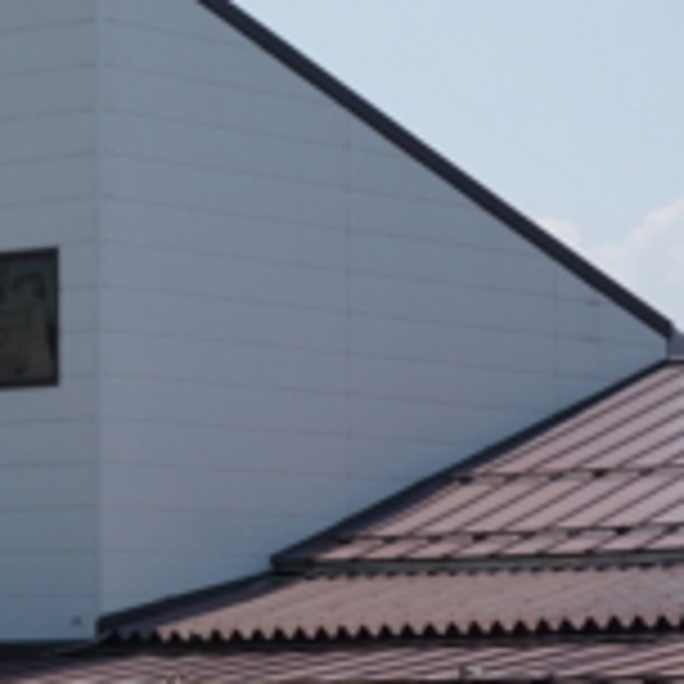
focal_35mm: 191
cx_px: -652
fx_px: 4270
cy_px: 727
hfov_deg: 8.7
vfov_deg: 9.1
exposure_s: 1/250
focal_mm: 38
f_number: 9
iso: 100
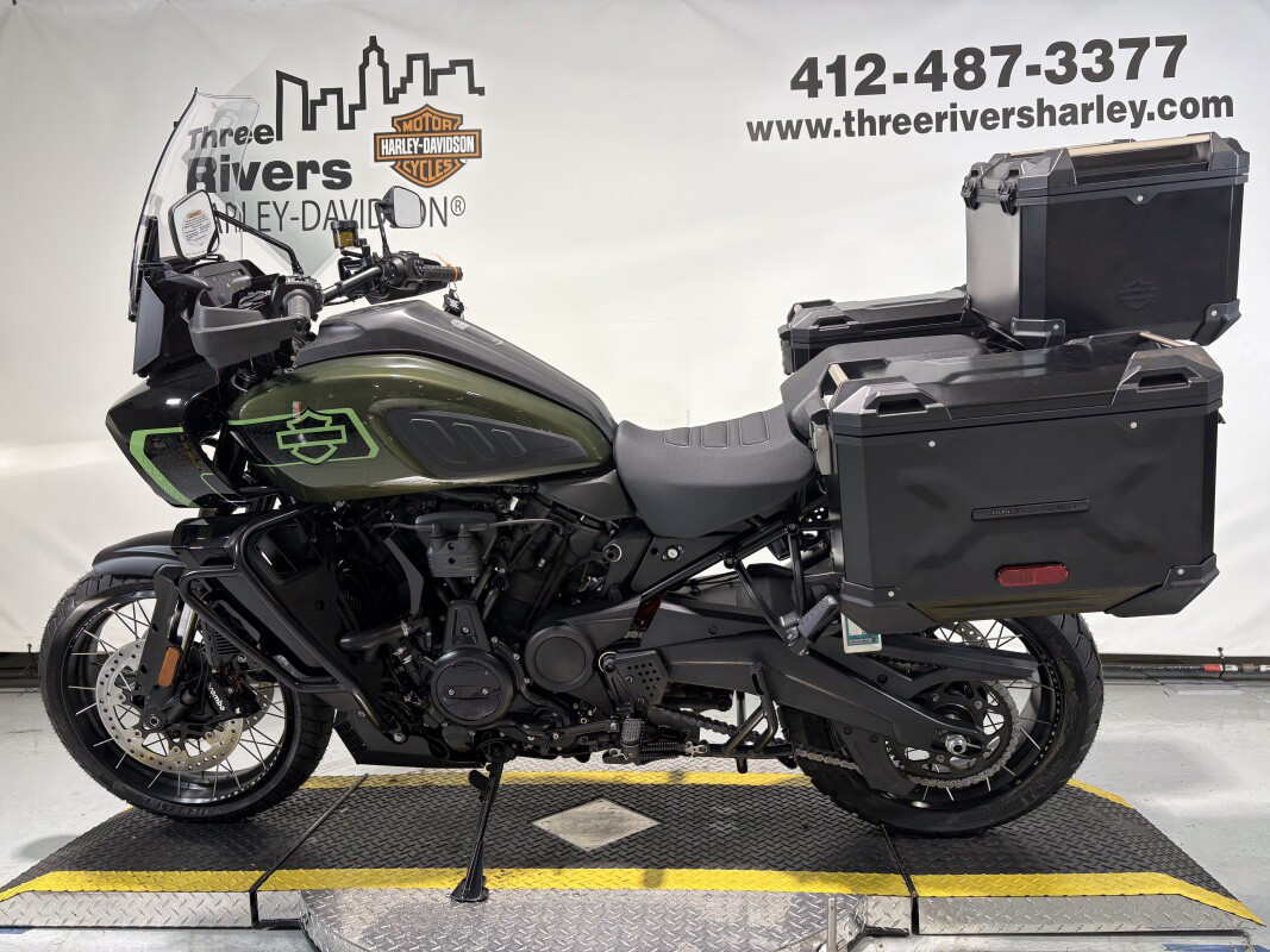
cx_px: 635
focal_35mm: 26
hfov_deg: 67.3
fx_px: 954
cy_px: 476
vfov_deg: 53.1
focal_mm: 5.96
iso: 64
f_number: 1.6
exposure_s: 1/120
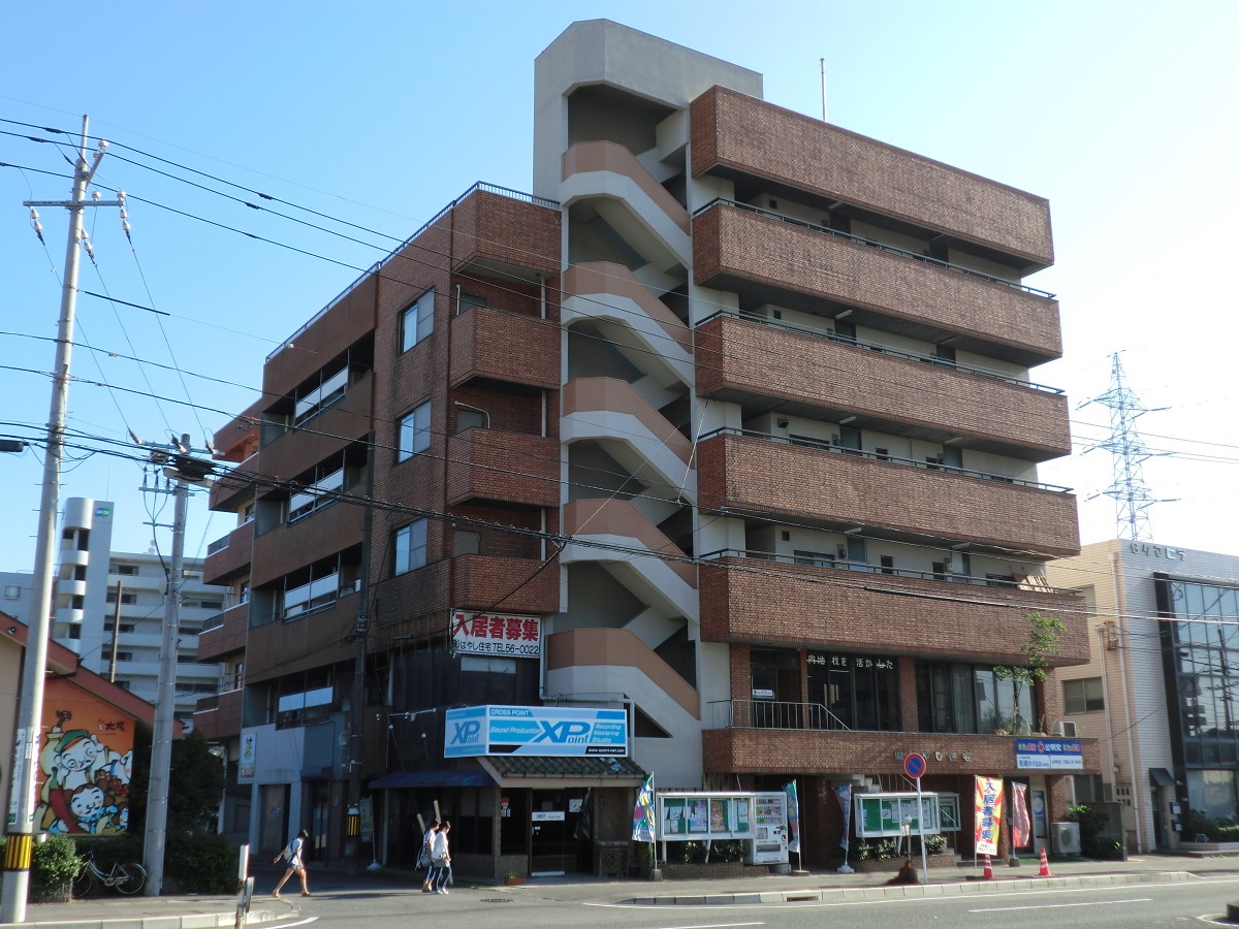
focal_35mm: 38
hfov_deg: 49.0
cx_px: 620
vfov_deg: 37.7
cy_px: 464
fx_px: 1360
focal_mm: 6.9
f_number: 3.9
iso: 50
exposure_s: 1/320
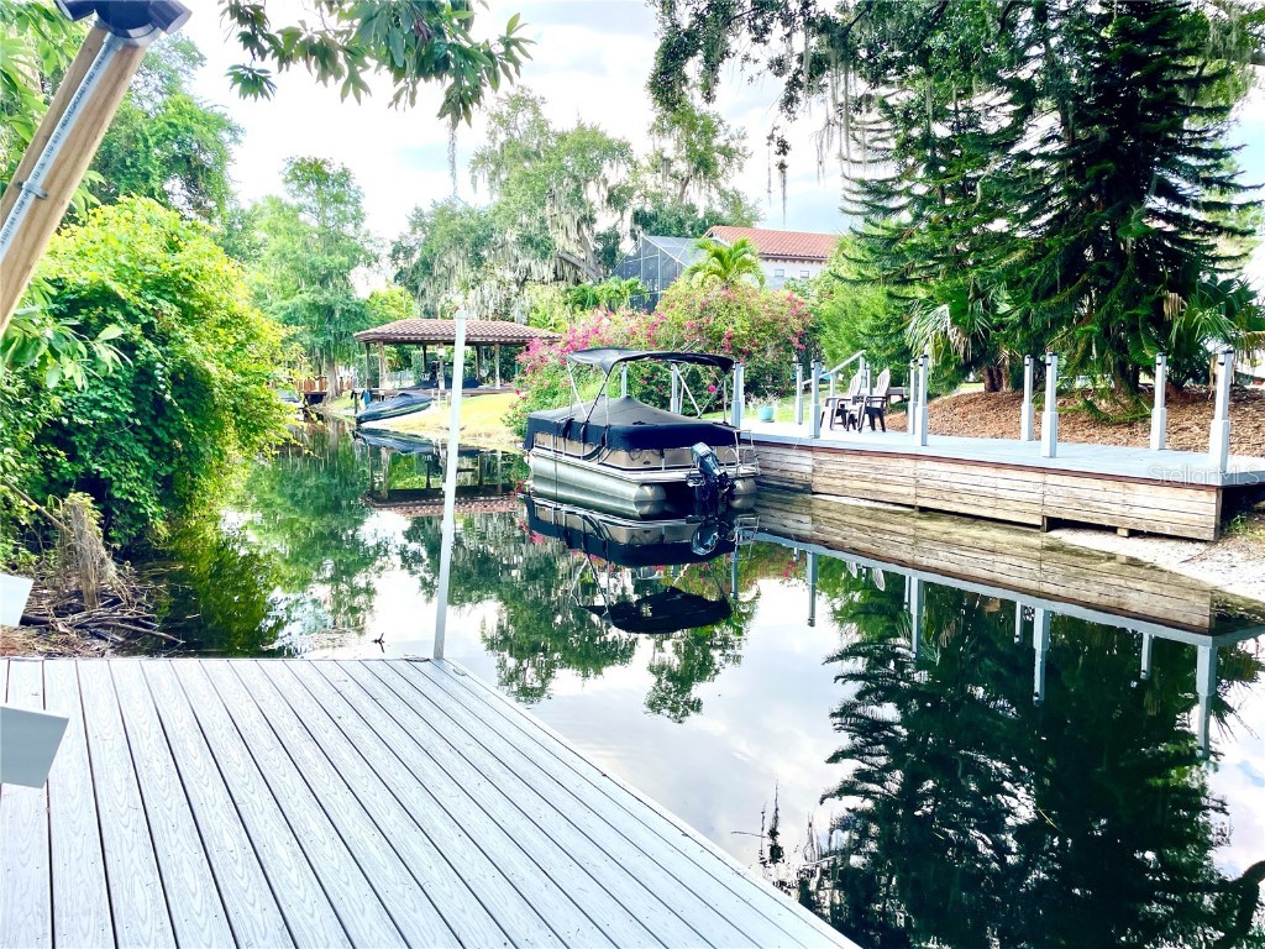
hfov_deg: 67.3
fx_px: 950
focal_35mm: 26
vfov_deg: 53.1
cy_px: 474
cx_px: 632
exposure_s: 1/351
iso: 32
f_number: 1.6
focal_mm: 4.2
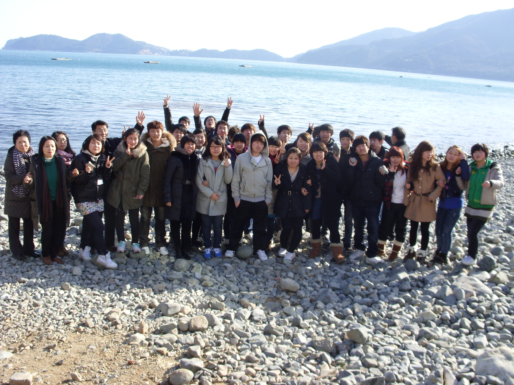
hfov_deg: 49.0
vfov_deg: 37.7
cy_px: 192
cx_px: 257
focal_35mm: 38
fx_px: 564
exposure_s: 1/176
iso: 50
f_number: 4.9
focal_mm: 6.3
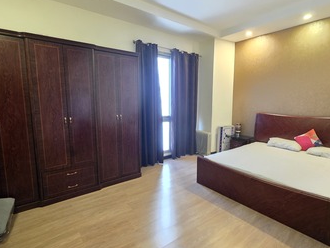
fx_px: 172
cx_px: 176
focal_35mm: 18
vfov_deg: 71.7
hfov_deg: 87.6
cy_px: 126
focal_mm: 2.2
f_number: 1.9
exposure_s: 1/25
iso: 1000
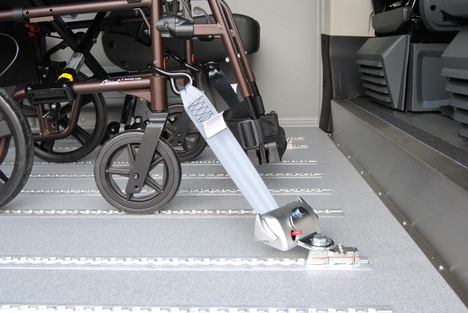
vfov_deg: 34.3
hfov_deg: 49.5
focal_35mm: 39
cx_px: 234
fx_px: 508
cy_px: 156
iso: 400
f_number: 4
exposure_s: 1/30
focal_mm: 26
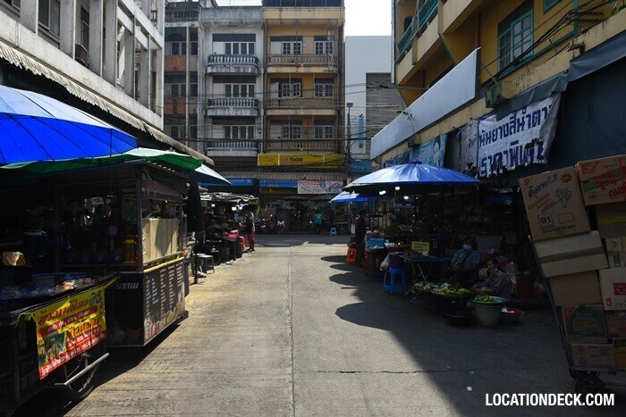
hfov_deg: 67.4
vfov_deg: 47.9
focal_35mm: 27
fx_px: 470
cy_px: 208
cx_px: 313
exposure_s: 1/500
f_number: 8
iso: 250
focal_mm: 18
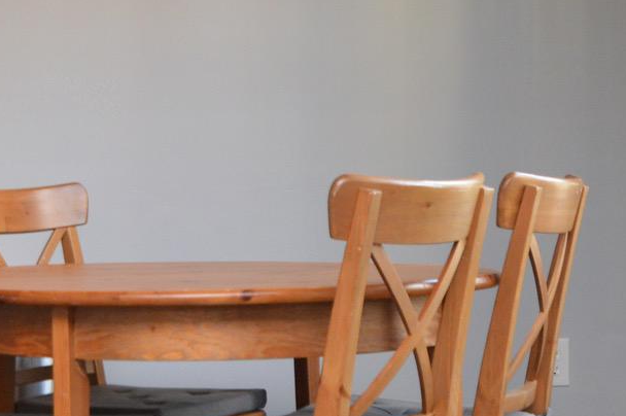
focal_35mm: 101
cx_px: -28
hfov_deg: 19.5
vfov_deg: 13.5
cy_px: 234
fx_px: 1754
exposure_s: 1/60
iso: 640
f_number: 3.5
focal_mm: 20
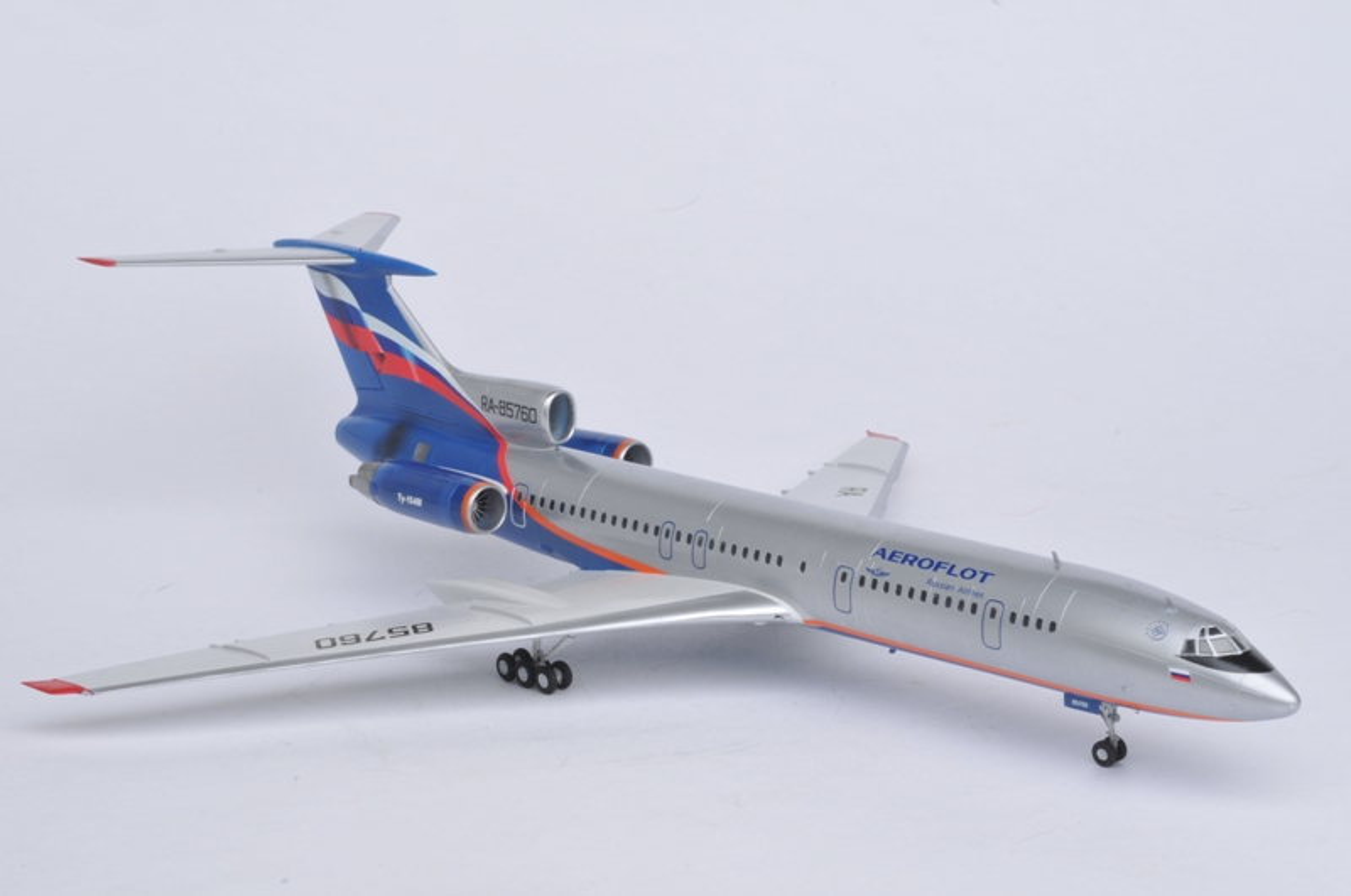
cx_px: 676
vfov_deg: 15.1
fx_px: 3373
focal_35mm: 90
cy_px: 448
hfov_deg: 22.7
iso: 200
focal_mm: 60
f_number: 36
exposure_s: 1/125
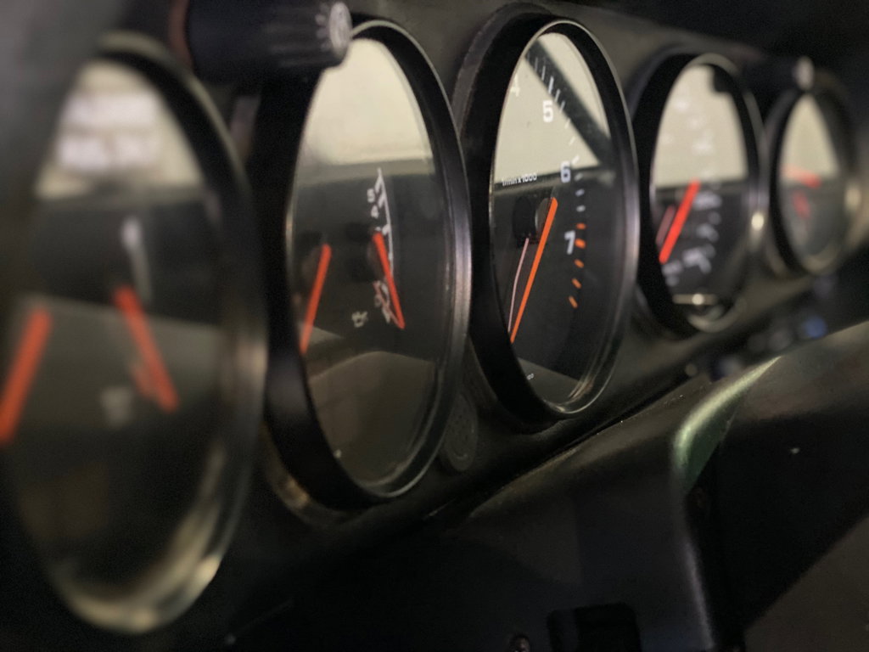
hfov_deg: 36.8
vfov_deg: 28.0
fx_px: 1305
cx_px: 434
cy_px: 326
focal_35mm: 52
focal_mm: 6
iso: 800
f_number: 2
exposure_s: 1/15
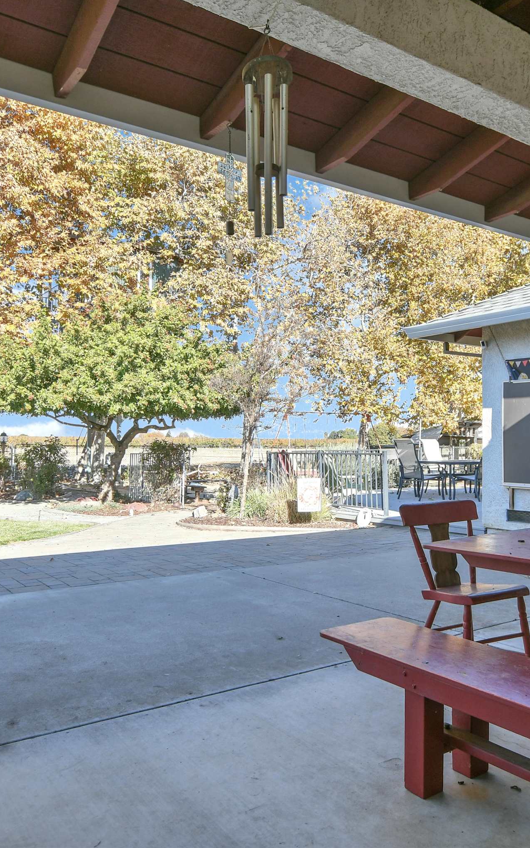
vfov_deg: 77.2
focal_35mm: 23
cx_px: 333
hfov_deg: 52.4
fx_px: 532
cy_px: 423
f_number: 4
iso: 250
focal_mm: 10
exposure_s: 1/640
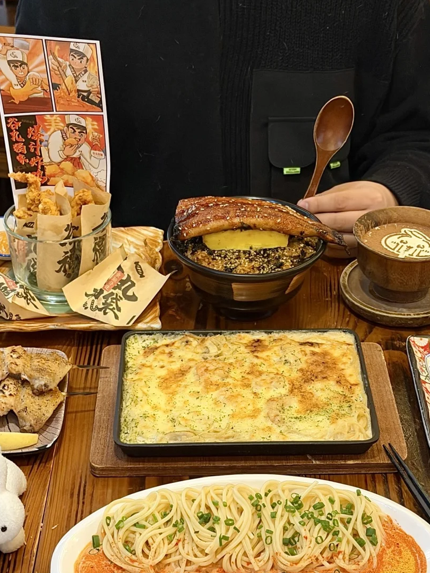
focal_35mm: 64
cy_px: 334
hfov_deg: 22.9
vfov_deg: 30.2
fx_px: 1060
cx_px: 238
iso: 500
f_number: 1.78
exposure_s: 1/33
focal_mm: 6.76
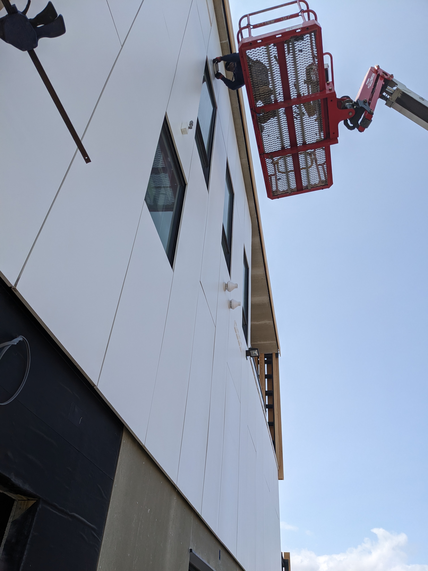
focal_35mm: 27
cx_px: 214
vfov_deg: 65.3
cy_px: 286
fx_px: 445
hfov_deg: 51.4
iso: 71
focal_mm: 4.38
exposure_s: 1/3906
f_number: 1.73
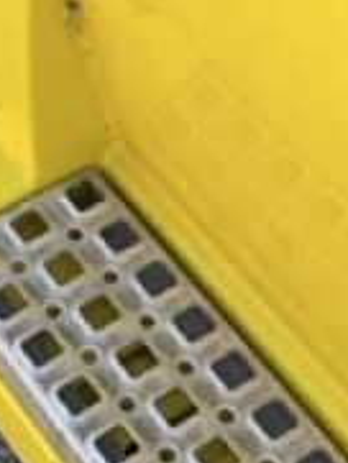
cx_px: -100
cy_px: -1087
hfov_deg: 8.6
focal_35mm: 170
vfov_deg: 8.7
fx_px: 2276
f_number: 1.78
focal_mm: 6.86
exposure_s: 1/491
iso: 80
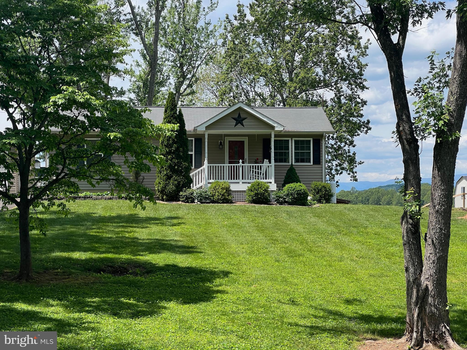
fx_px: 1039
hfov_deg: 25.3
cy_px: 175
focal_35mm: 77
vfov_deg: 19.1
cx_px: 234
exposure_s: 1/488
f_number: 2.8
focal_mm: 9
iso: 32
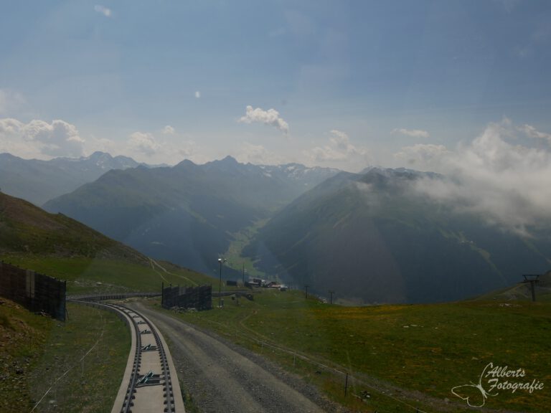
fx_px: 478
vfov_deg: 46.8
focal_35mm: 30
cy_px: 206
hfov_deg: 60.0
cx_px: 276
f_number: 9
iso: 200
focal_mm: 15
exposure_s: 1/640
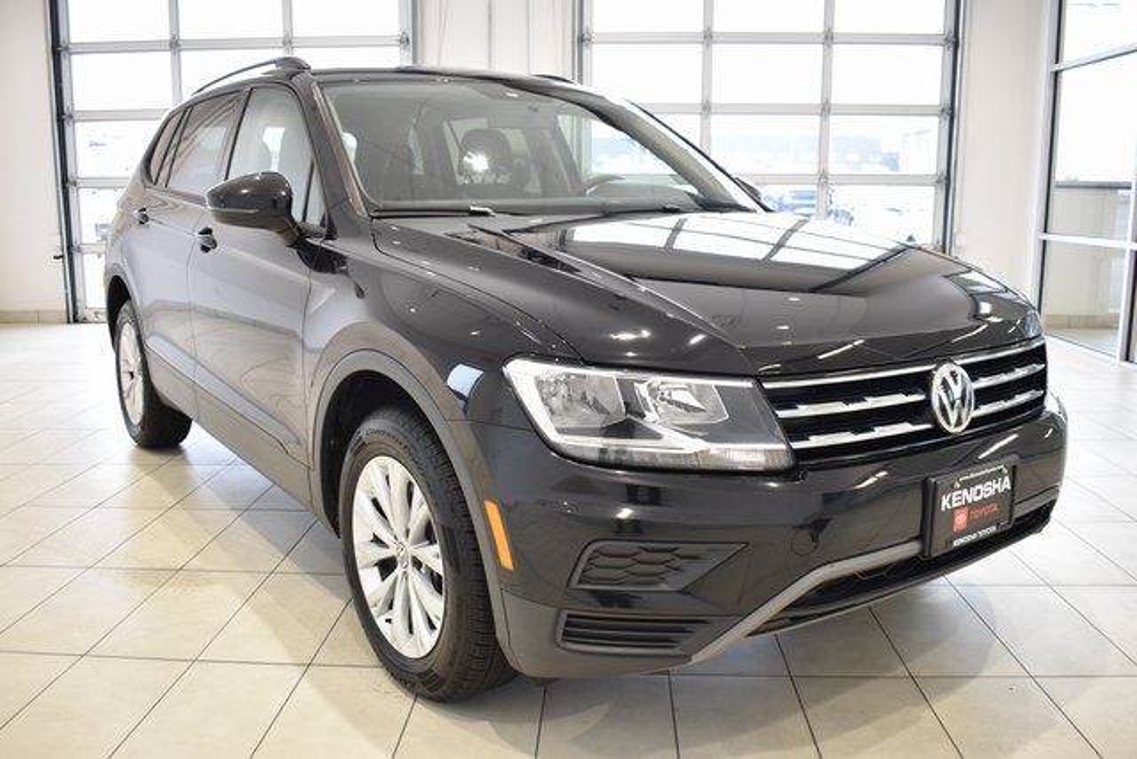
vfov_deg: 43.6
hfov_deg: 61.9
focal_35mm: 30
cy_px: 380
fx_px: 948
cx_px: 568
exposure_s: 1/30
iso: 220
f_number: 3.8
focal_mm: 20
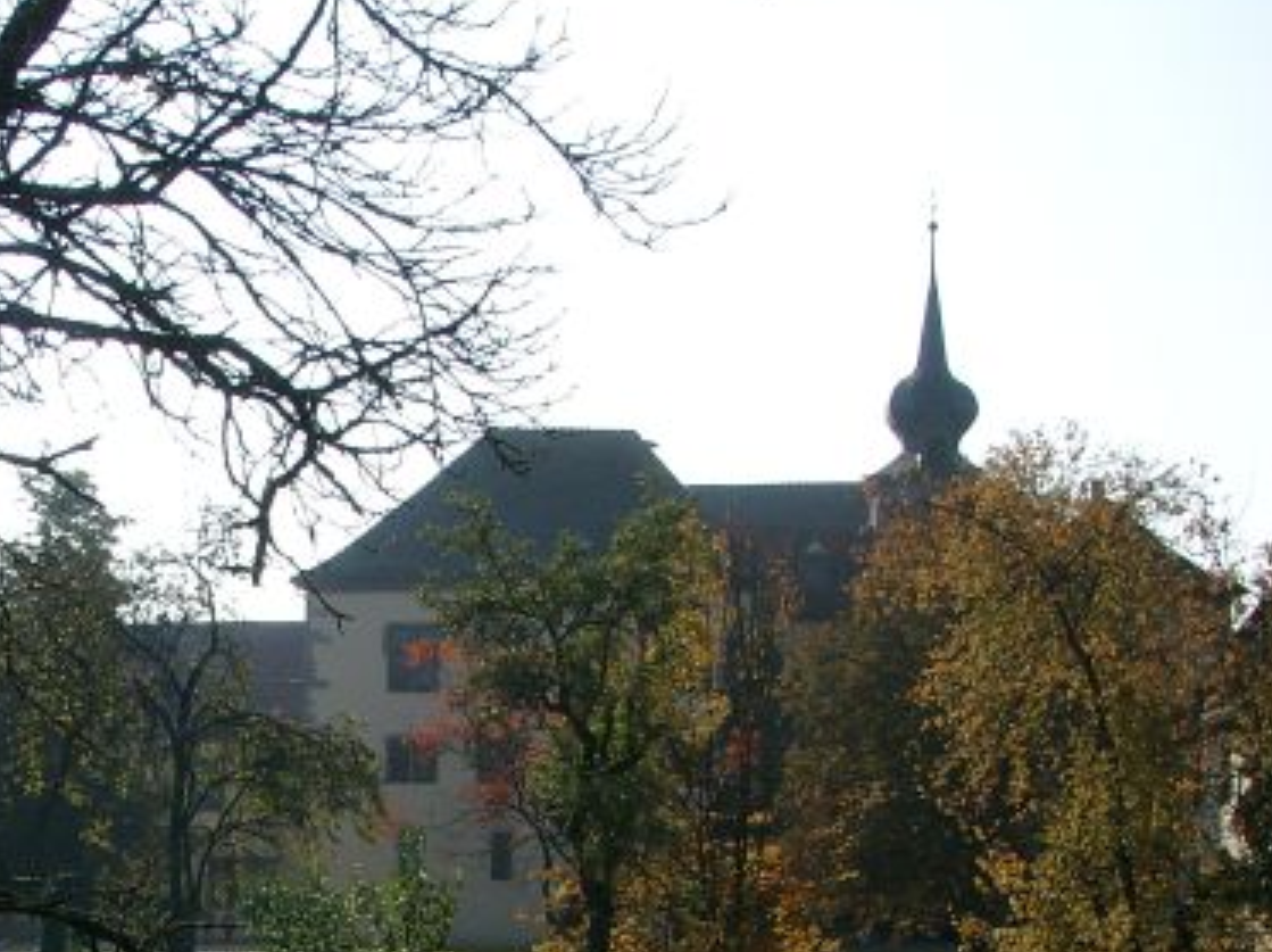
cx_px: 235
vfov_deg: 19.9
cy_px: 758
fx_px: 2680
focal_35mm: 73
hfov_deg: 26.2
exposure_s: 1/459
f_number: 5.6
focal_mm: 7.16
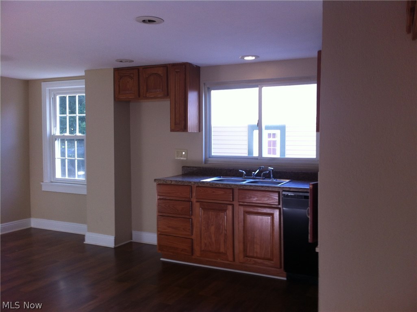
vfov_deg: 40.6
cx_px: 208
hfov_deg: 52.7
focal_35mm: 35
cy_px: 156
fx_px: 421
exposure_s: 1/60
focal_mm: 3.85
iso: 80
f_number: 2.8
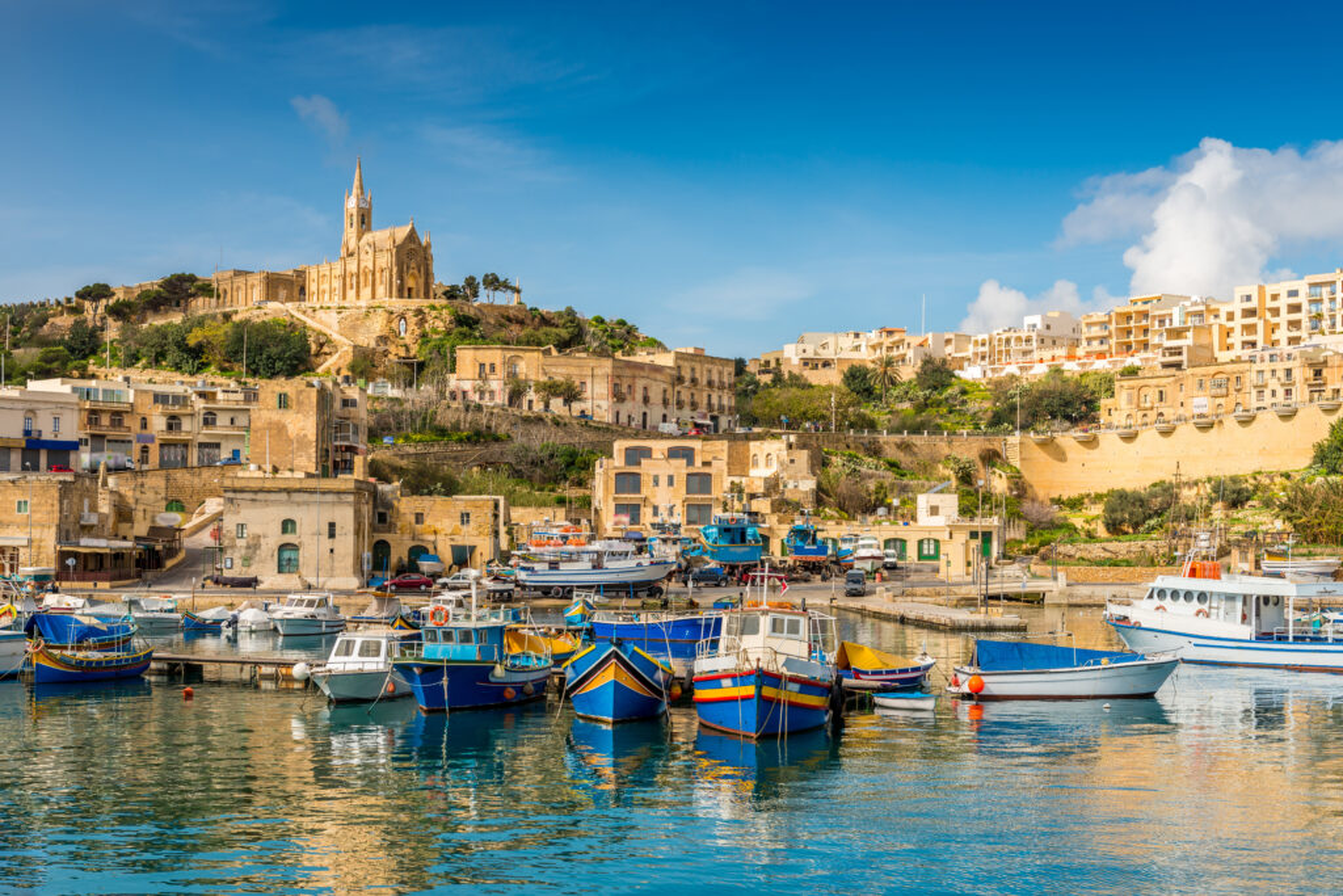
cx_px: 672
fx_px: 1865
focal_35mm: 50
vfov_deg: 27.0
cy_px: 448
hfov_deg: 39.6
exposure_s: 1/320
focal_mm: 50
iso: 100
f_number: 9
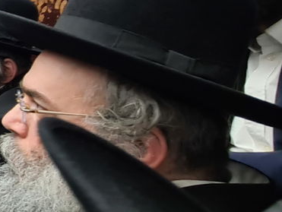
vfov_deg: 28.4
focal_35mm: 49
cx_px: -232
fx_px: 400
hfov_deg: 22.0
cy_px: 16
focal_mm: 2.22
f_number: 2.2
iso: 100
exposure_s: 1/100
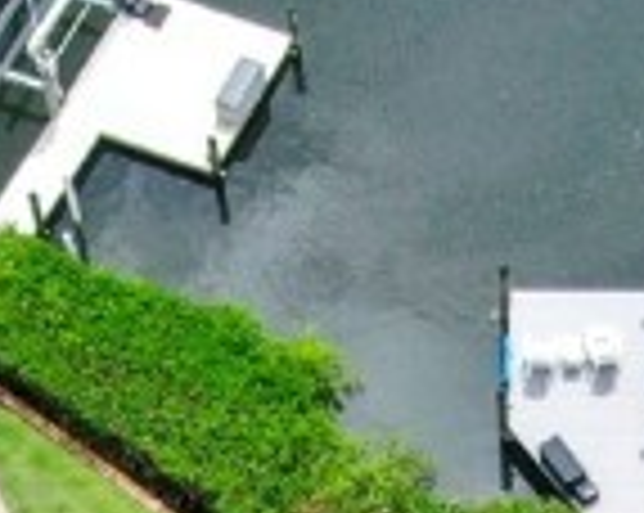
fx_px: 3198
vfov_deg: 8.3
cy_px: 1269
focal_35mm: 168
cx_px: 603
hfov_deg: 11.4
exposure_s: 1/800
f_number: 2.8
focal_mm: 4.39
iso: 110
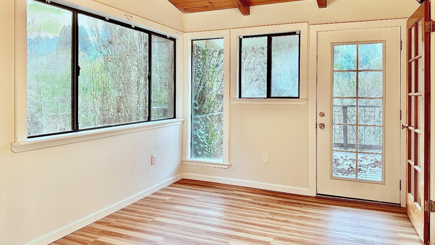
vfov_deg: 42.8
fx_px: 311
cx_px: 221
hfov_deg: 69.9
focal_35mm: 27
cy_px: 105
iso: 200
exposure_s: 1/120
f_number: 1.78
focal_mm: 6.76
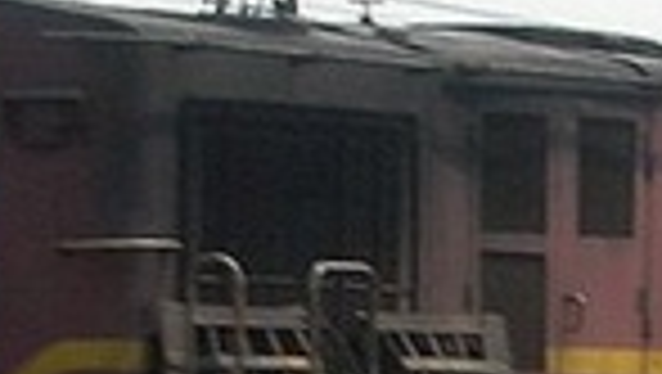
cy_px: 667
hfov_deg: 3.6
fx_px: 10612
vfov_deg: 2.0
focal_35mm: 604
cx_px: 797
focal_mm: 17.1
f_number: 8.2
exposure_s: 1/83
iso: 50
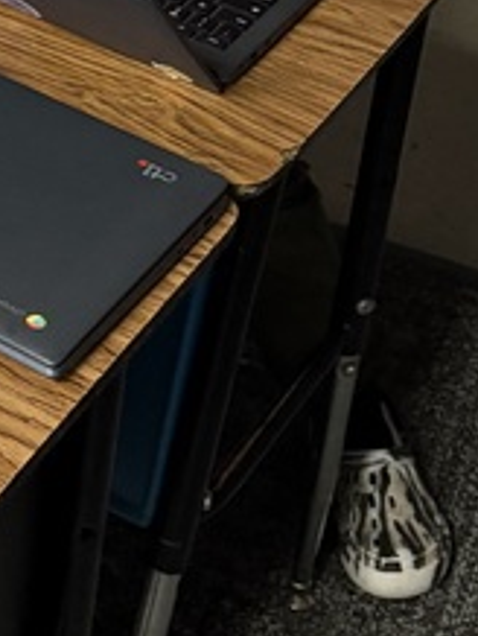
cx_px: -338
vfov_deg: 15.8
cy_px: -26
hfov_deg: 11.4
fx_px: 2242
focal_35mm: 122
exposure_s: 1/40
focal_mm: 5.96
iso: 320
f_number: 1.6
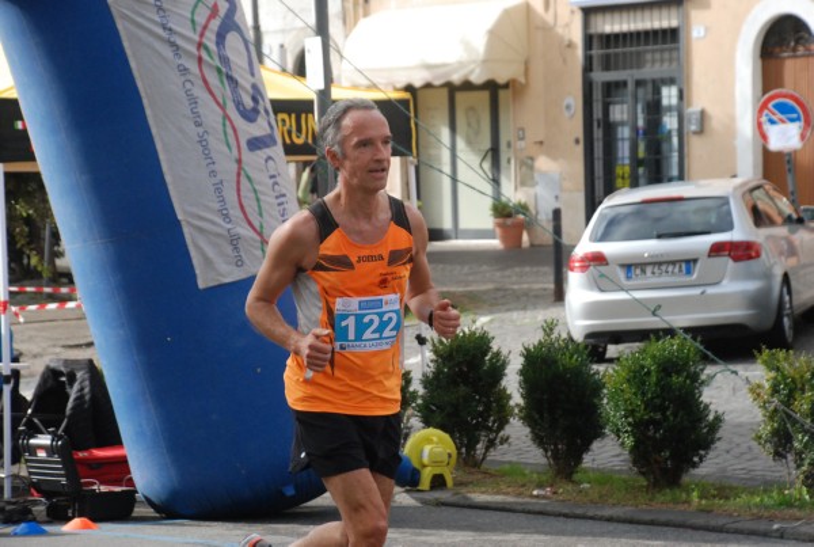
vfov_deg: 12.2
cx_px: 407
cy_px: 274
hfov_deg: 18.1
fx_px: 2549
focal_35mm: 112
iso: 1000
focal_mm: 75
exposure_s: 1/1000
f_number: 5.6
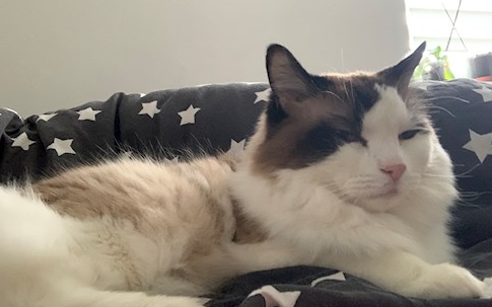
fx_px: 469
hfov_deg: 55.3
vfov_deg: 36.2
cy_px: 168
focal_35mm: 35
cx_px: 239
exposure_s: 1/30
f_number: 2.2
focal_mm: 2.87
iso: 400
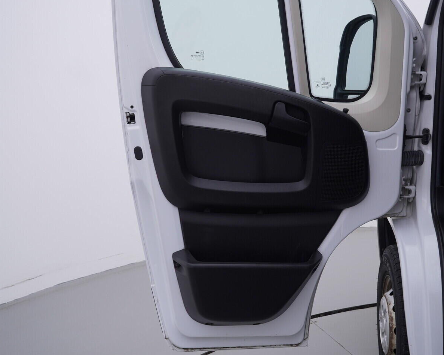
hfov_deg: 44.8
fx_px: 539
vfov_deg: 36.5
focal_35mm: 41
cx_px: 232
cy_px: 176
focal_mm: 24
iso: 125
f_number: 4
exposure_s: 1/80
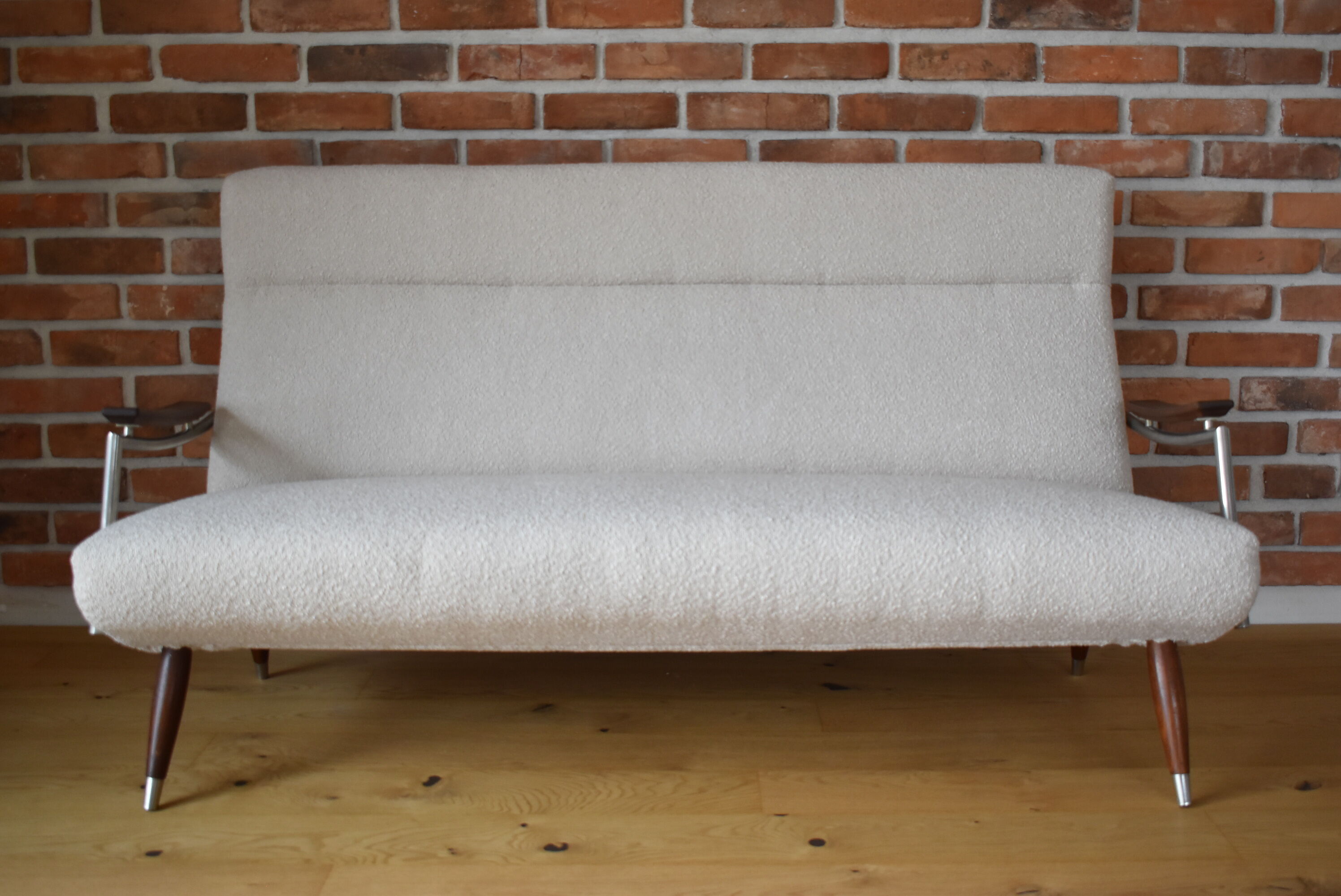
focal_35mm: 38
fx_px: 1398
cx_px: 670
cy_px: 448
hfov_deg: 51.2
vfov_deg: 35.6
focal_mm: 25
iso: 800
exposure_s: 1/125
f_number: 4
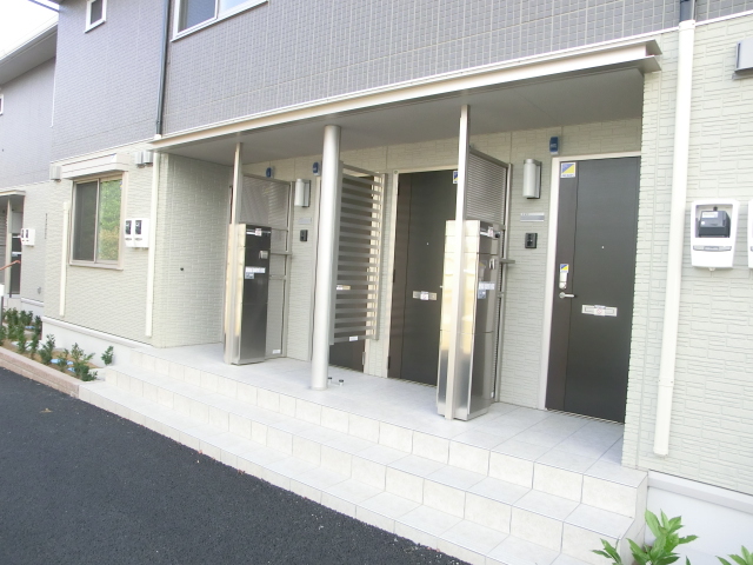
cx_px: 376
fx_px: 522
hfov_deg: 71.6
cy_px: 282
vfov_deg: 56.8
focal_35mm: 24
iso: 125
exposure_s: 1/160
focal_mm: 4.24
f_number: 3
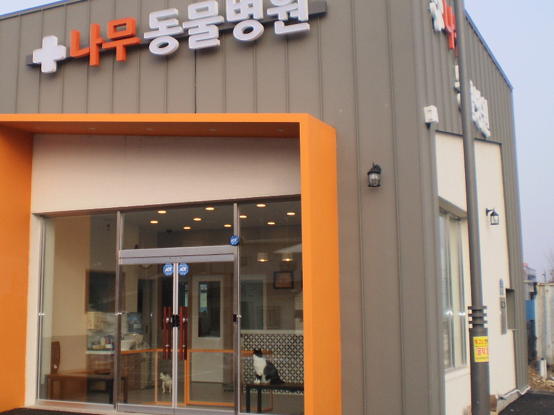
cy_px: 168
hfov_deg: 38.0
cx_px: 208
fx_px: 800
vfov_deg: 29.0
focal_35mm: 50
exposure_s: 1/640
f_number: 3.1
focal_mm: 6.3
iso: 64
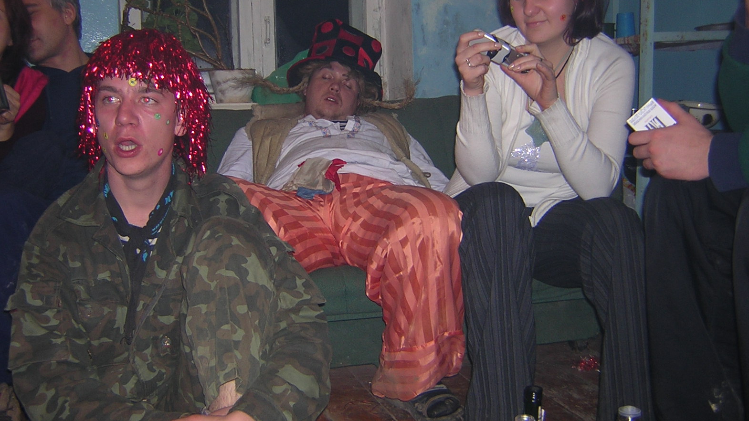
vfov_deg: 29.6
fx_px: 794
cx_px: 374
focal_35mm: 40
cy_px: 161
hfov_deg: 50.5
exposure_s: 1/60.1
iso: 100
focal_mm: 4.7
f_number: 2.6
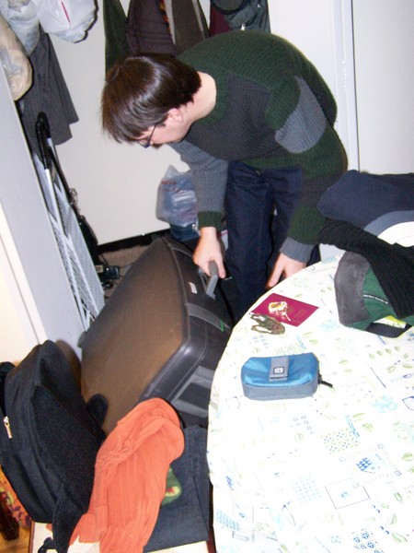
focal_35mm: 38
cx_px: 207
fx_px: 606
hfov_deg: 37.7
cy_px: 276
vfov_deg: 49.0
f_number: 2.8
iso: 400
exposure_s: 1/50
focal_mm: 6.3
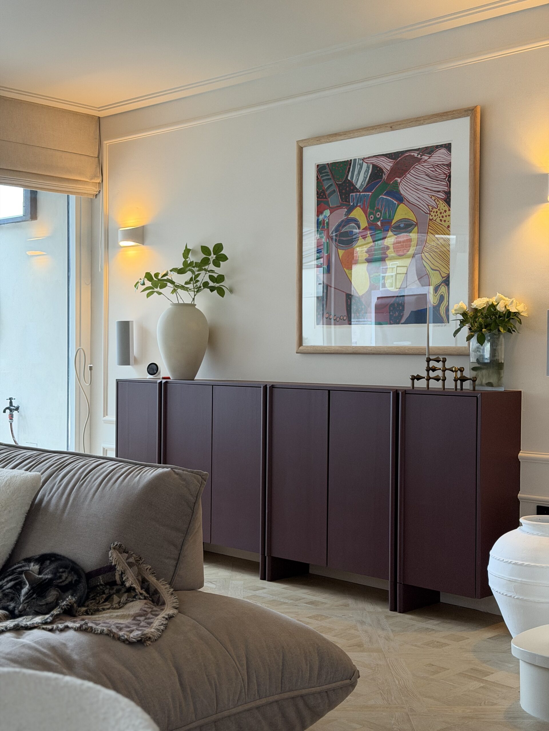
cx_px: 274
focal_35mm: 48
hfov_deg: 30.3
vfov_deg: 39.7
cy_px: 366
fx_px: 1015
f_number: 1.78
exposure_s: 1/33
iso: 250
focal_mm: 6.76
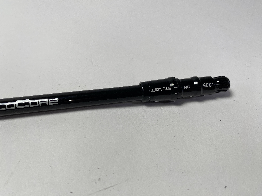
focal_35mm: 25
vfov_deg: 54.9
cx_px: 131
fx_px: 189
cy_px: 98
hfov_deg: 69.4
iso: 32
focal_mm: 4.25
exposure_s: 1/417
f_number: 1.8
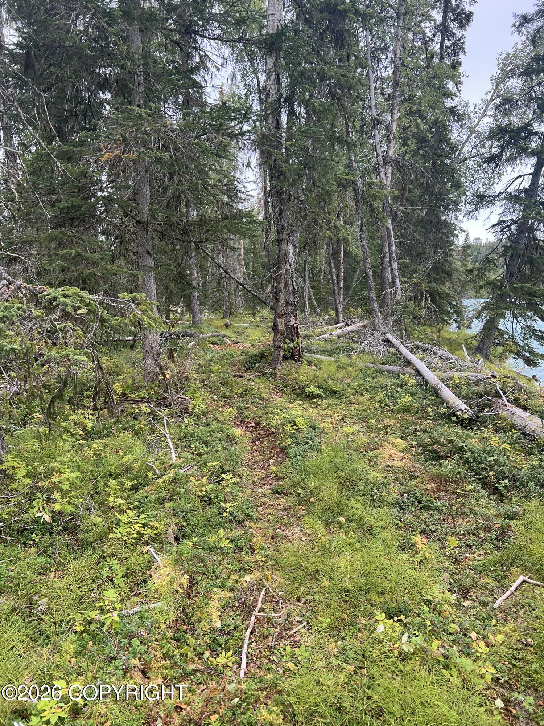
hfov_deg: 53.1
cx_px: 272
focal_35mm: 26
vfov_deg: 67.3
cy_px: 363
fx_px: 545
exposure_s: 1/365
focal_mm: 5.7
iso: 50
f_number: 1.5
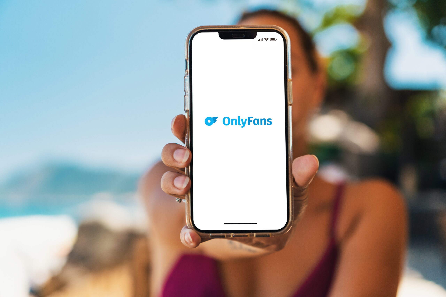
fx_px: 650
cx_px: 223
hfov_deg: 37.8
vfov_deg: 25.8
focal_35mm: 52
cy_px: 148
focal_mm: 35
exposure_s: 1/1000
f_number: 2
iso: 100
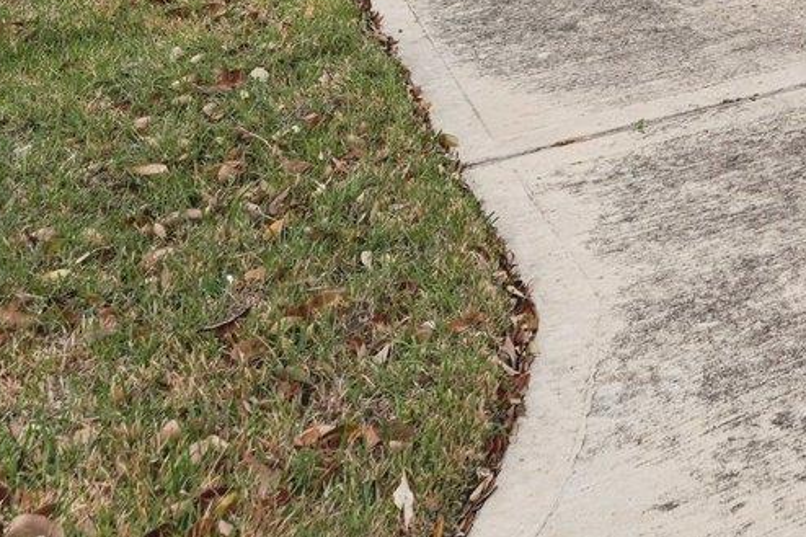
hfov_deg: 26.3
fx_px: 1298
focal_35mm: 58
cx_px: 1175
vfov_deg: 17.8
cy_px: -479
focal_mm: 14
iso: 400
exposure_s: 1/1000
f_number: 8
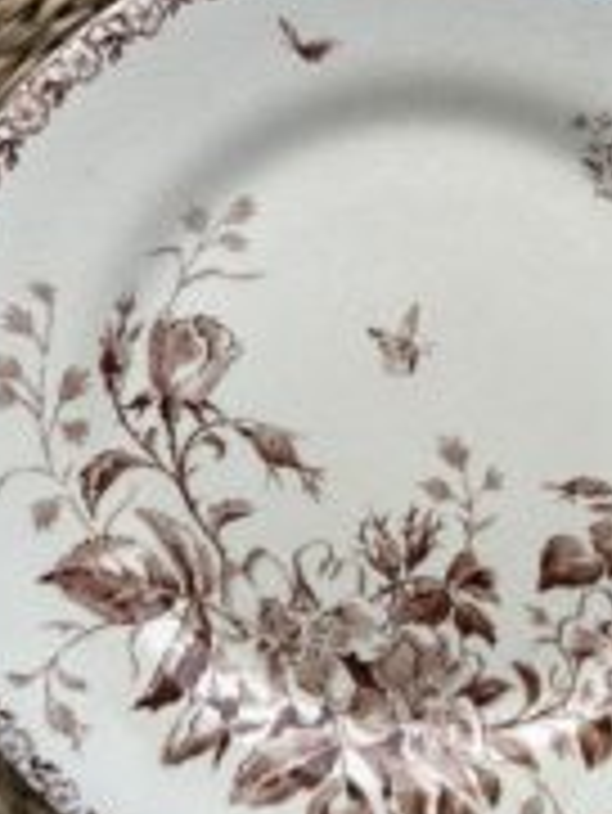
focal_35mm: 53
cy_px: 256
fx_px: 1248
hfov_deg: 27.4
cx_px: 400
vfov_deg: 35.7
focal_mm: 6.86
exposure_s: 1/1157
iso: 80
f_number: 1.78
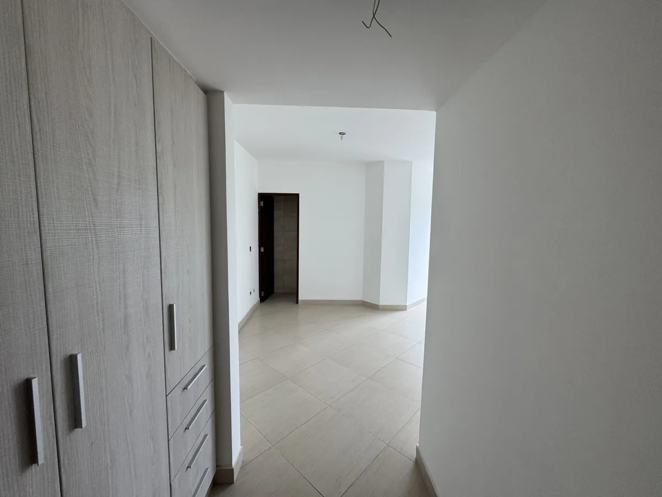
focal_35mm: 14
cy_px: 248
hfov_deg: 102.1
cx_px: 331
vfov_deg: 85.7
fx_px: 268
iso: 64
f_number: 2.2
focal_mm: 2.22
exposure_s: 1/99
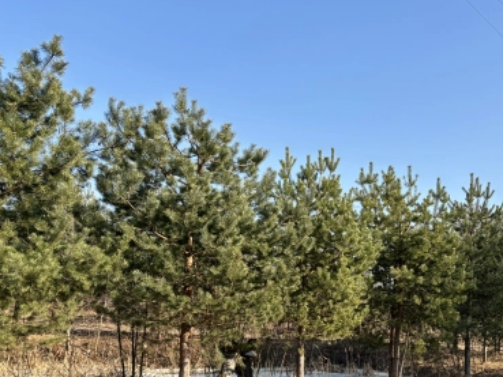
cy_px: 287
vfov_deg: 32.2
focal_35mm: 44
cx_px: 413
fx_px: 640
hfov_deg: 40.9
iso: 50
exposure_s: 1/2151
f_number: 1.6
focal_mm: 5.96
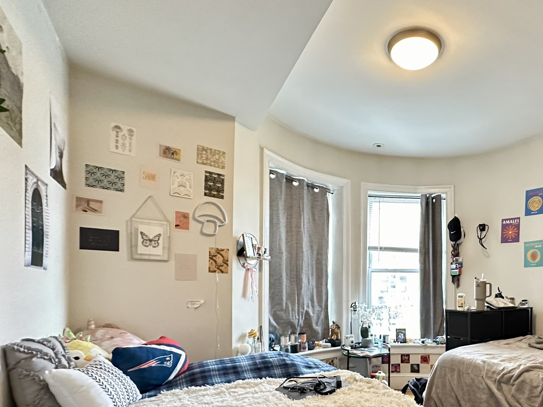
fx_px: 345
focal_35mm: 22
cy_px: 289
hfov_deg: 71.7
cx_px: 400
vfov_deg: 58.9
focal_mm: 2.22
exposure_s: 1/60
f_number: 2.2
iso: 640
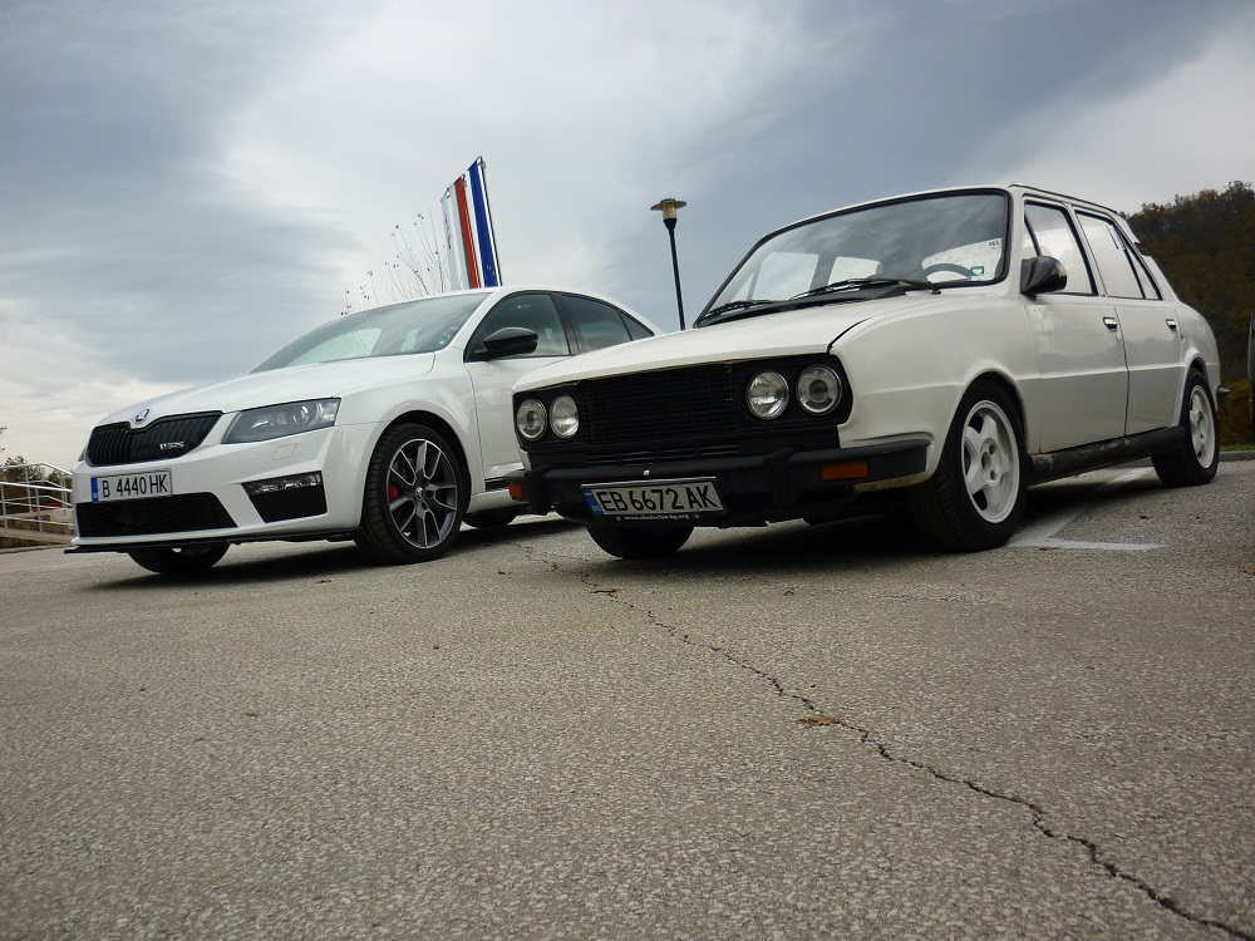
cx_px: 628
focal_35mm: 33
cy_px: 470
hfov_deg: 55.4
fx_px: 1196
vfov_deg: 42.9
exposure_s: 1/400
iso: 80
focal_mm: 5.5
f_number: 2.8
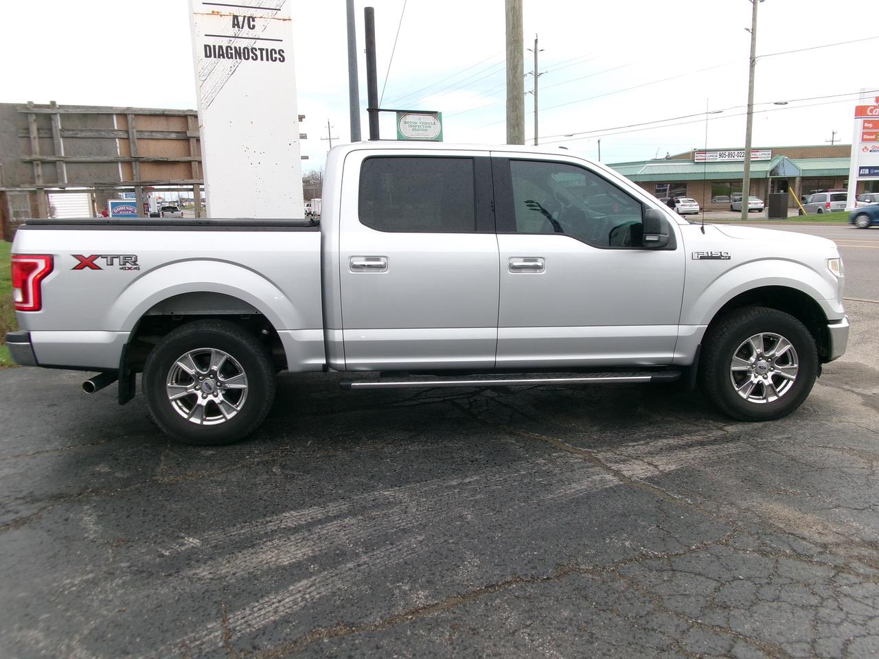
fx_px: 711
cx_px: 440
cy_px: 330
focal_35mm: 28
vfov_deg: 49.7
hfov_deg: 63.4
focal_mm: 5.1
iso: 100
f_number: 10.8
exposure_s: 1/70
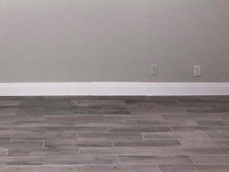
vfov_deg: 20.8
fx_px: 443
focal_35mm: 67
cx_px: 61
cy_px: -23
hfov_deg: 28.6
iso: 32
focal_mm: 3.99
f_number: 1.8
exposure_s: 1/30
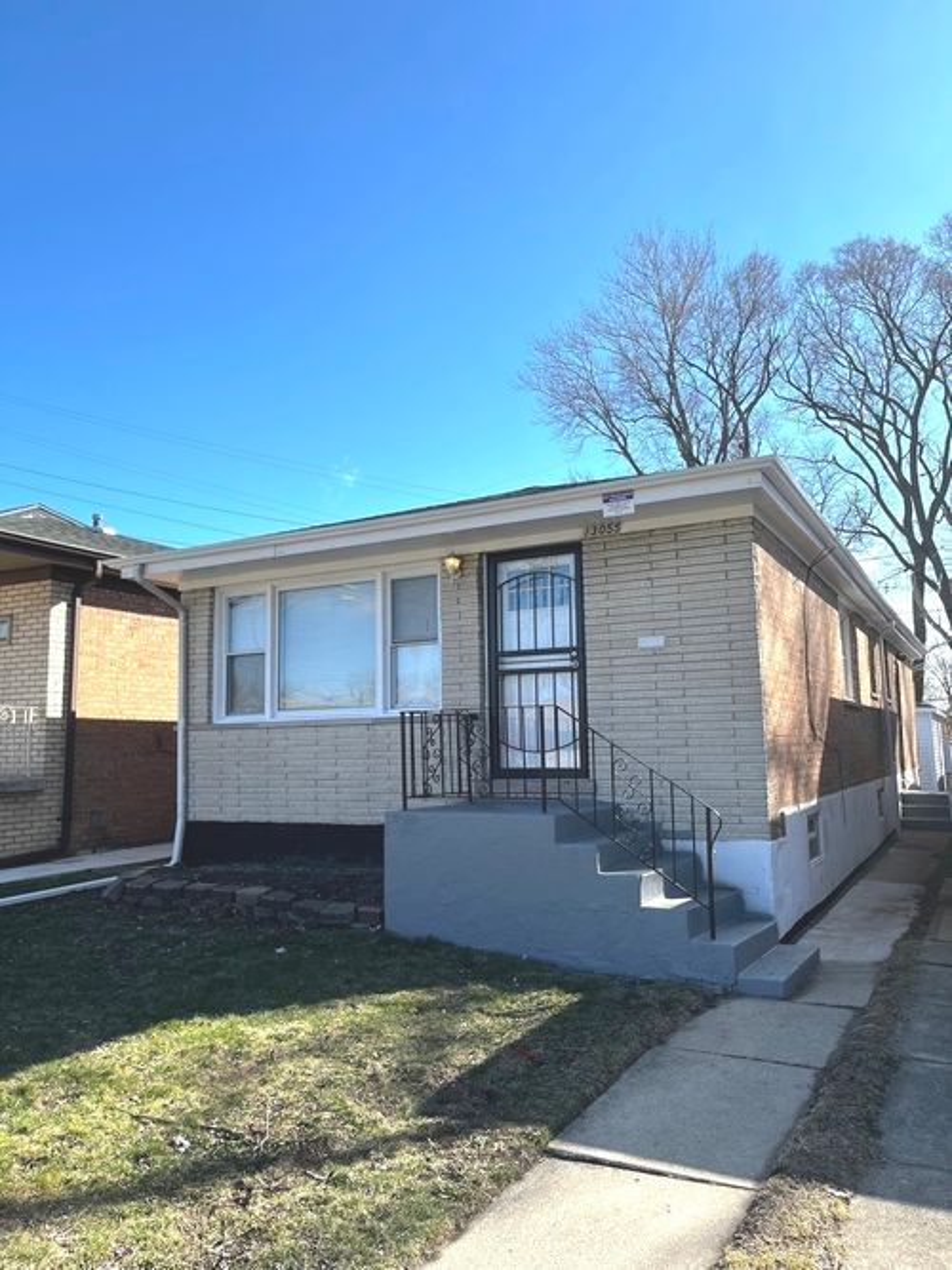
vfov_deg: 67.3
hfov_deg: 53.0
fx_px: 954
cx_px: 476
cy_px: 635
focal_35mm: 26
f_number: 1.6
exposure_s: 1/2137
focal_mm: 5.1
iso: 50
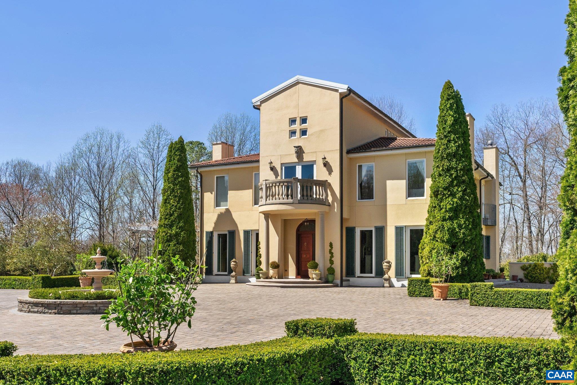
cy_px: 192
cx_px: 288
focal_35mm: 35
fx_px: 561
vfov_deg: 37.9
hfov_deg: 54.4
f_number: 9
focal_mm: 35
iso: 640
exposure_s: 1/1250
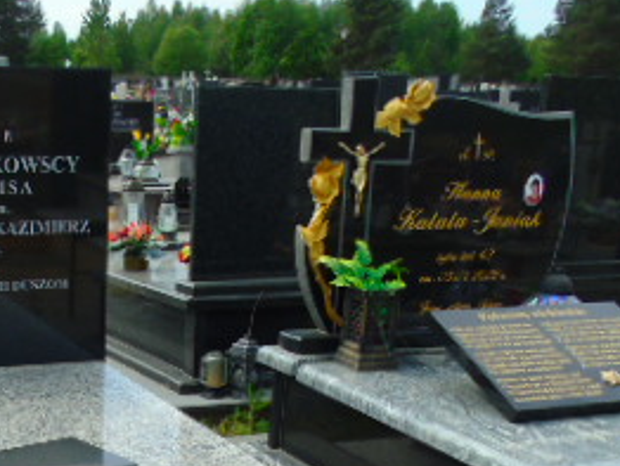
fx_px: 1094
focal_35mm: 61
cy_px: 554
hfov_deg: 30.5
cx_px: 85
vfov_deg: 22.3
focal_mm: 4.4
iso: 80
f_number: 3.4
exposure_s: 1/640
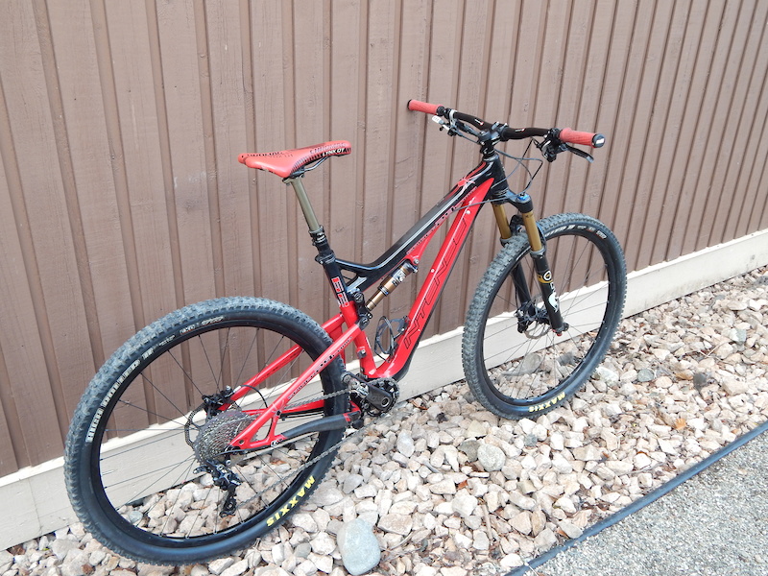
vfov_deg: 45.4
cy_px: 288
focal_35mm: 31
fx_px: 688
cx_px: 384
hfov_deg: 58.4
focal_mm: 5.6
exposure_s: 1/50
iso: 125
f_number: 3.2
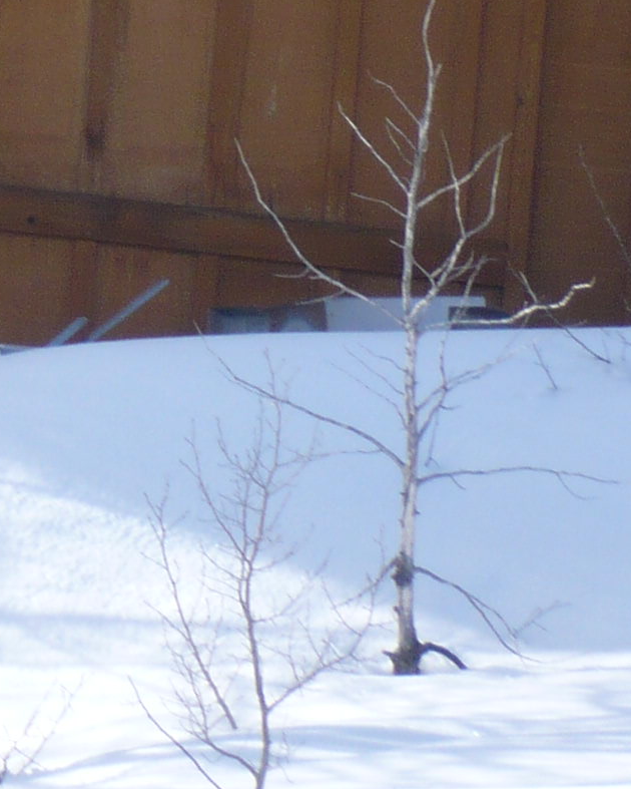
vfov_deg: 4.8
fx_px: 9334
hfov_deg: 3.8
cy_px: -164
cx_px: -872
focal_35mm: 400
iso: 100
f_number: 5
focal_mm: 17.4
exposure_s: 1/250
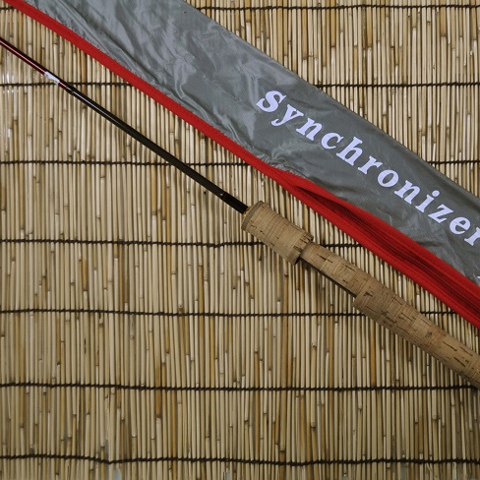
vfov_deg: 33.4
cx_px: 357
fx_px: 800
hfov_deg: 32.8
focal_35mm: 51
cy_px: 236
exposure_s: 1/60
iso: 640
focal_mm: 26
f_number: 4.2
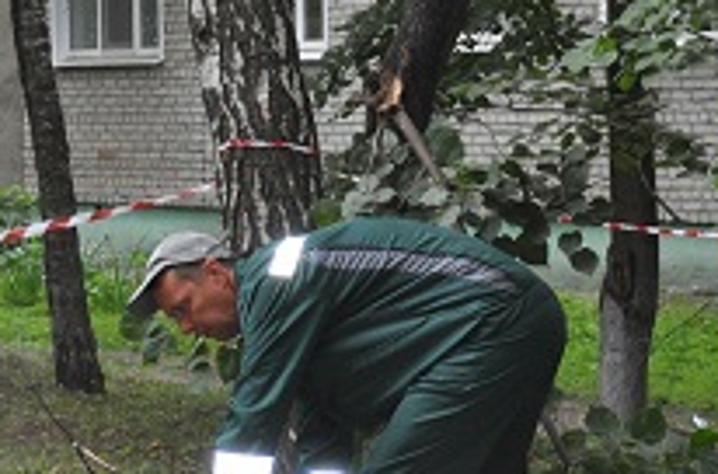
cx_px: -73
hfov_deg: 9.7
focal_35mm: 210
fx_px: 4176
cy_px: 436
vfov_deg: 6.5
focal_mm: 50
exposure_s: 1/60
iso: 800
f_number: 5.6
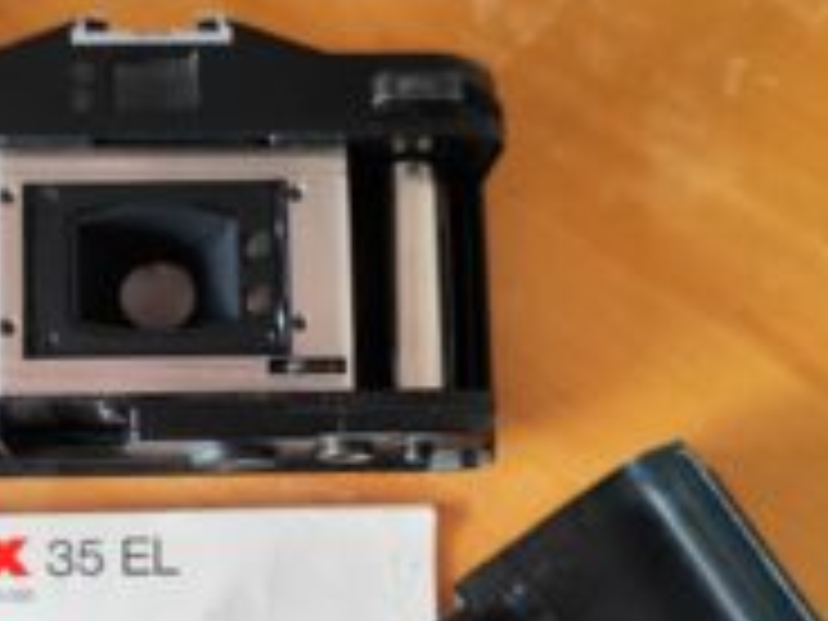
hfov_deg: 37.2
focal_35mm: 50
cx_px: 202
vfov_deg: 28.3
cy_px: 518
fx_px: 1196
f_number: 1.65
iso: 400
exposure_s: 1/50
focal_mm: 6.14
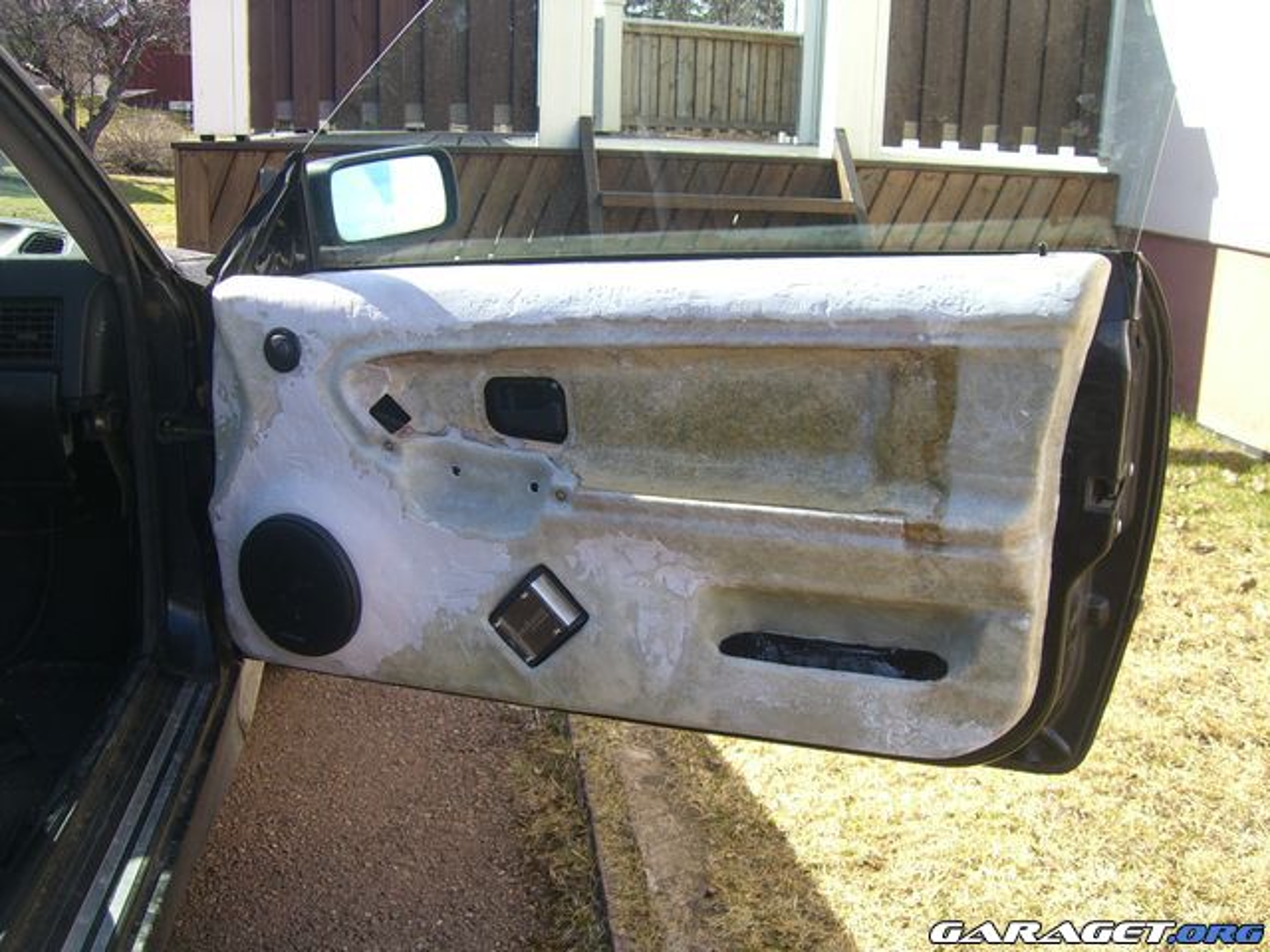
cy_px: 476
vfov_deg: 37.7
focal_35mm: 38
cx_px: 635
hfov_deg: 49.0
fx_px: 1394
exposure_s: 1/320
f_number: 2.7
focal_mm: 6.2
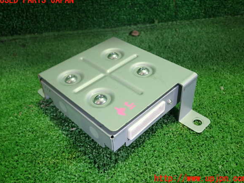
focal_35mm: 33
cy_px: 89
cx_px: 123
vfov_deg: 42.9
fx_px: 233
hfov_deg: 55.4
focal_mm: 5.79
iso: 500
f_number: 2.4
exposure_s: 1/30
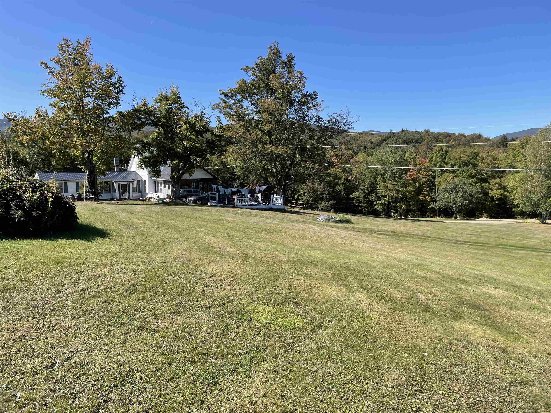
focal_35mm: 26
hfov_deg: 67.3
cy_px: 206
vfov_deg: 53.1
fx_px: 414
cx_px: 276
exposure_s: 1/2132
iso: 32
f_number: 1.6
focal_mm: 4.2
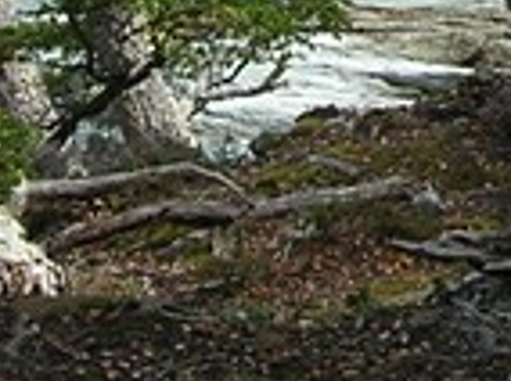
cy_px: -575
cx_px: 678
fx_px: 4215
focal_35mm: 286
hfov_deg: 6.9
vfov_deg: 5.0
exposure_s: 1/166
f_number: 4.8
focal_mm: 7.8
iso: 64
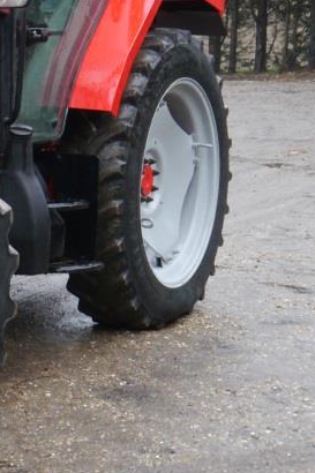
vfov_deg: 19.6
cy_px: 155
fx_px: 1366
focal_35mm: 104
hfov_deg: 12.2
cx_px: -224
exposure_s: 1/60
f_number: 4.2
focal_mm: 20
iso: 320
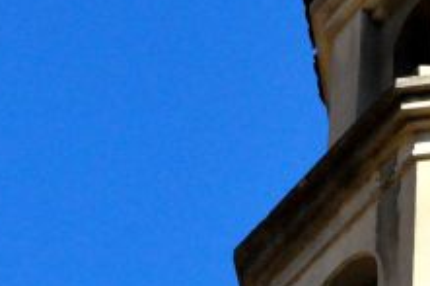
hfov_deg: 7.4
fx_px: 3318
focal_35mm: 278
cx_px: 407
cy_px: 226
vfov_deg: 4.9
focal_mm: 40
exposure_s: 1/800
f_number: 14
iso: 2000
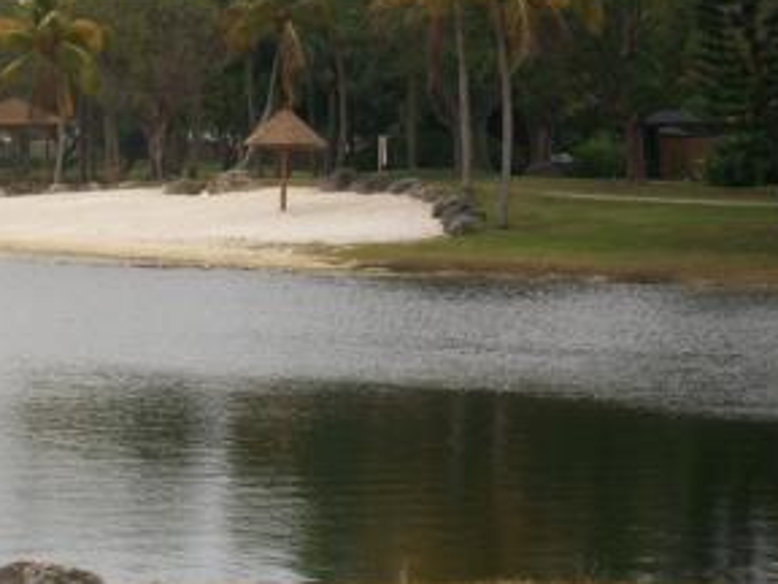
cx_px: 205
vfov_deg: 8.8
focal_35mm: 168
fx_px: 3776
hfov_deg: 11.7
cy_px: 246
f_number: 4.8
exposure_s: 1/160
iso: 64
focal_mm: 18
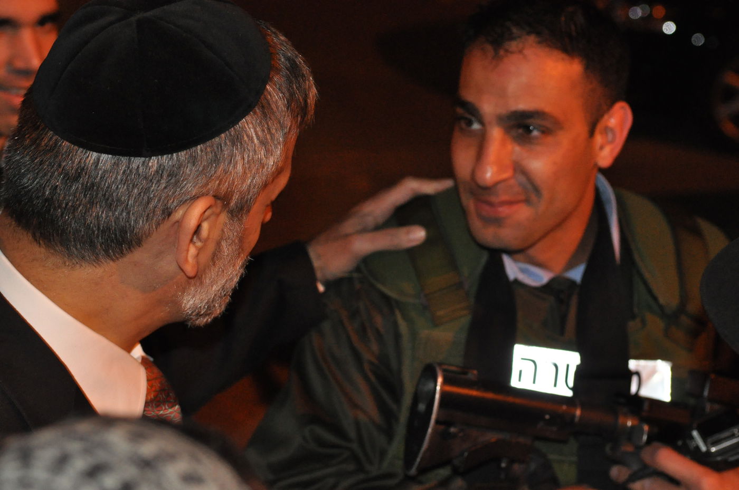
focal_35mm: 72
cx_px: 370
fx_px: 1476
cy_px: 245
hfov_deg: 28.1
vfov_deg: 18.9
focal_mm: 48
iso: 2000
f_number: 5
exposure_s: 1/60
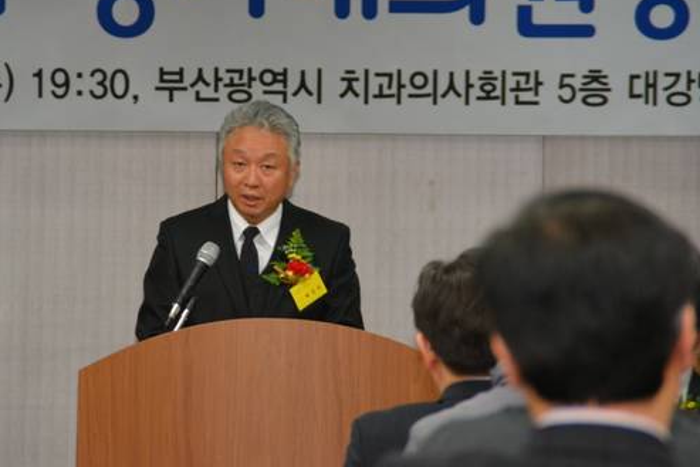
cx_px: 295
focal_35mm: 353
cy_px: 219
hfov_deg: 5.8
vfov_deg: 3.9
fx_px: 6865
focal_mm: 200
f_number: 6.3
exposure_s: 1/60
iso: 1600
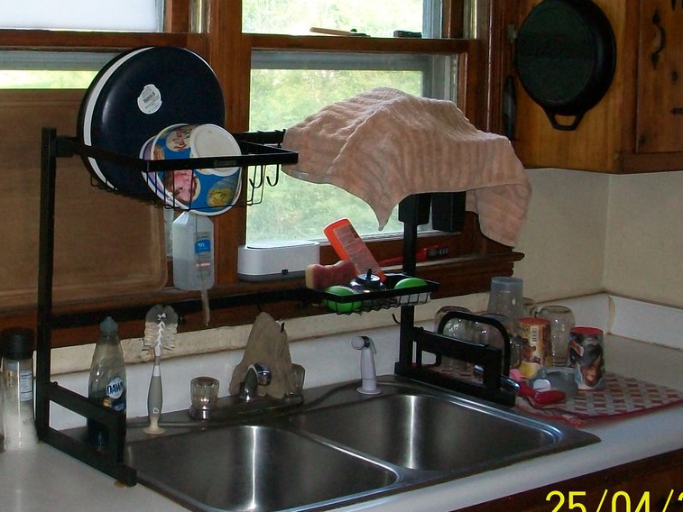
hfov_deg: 28.0
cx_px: 150
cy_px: 111
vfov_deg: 21.4
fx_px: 1342
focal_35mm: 68
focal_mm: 5.7
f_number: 2.8
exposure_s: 1/60
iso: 120
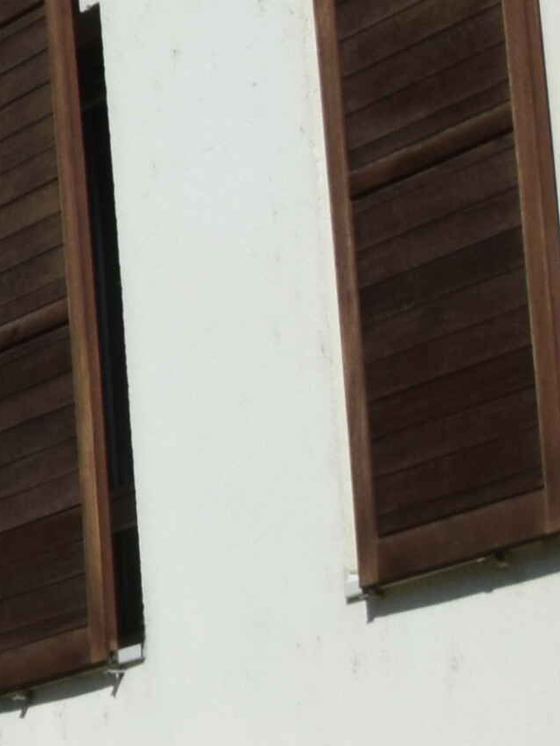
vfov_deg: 8.1
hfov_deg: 5.1
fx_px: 5243
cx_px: -2004
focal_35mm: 243
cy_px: 21
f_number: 11
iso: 400
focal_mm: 24
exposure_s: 1/400
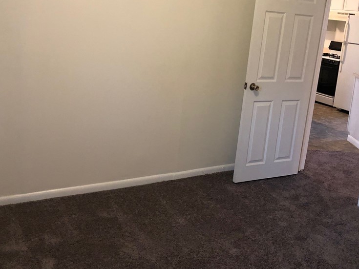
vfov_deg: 36.6
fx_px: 404
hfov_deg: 47.4
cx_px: 227
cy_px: 99
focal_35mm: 39
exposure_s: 1/15
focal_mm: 3.99
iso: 80
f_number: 1.8
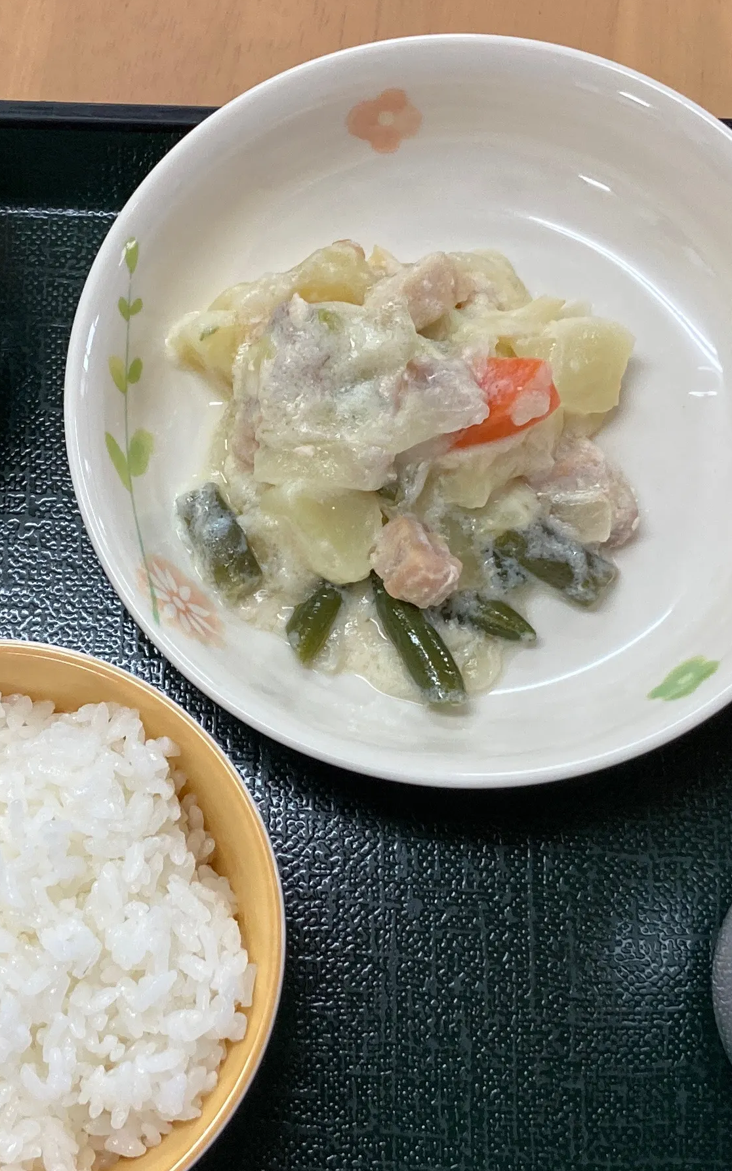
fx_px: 2139
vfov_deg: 30.6
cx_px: 308
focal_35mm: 67
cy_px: 641
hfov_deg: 19.4
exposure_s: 1/50
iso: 50
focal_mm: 3.99
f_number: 1.8
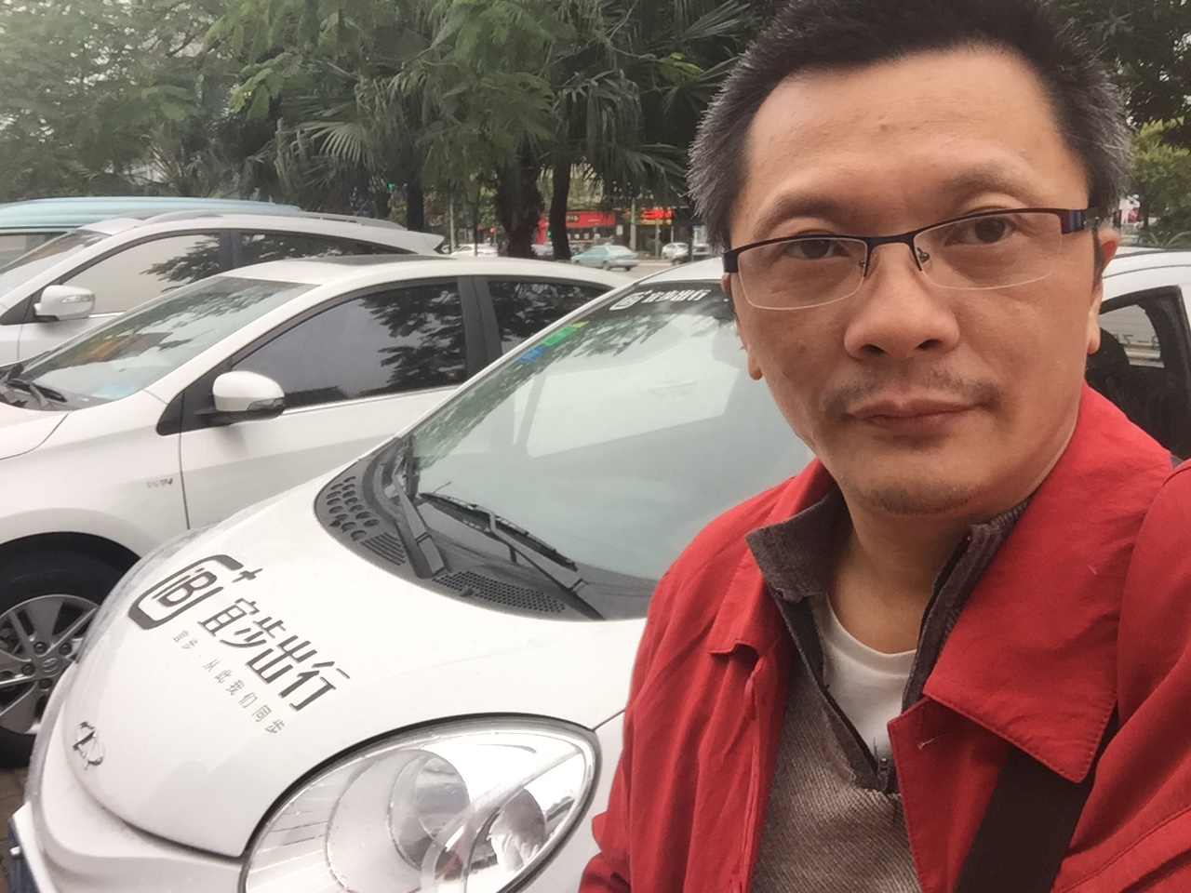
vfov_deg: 45.4
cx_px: 596
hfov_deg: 58.4
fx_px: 1067
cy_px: 446
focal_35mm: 31
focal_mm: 2.65
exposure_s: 1/33
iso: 40
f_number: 2.2
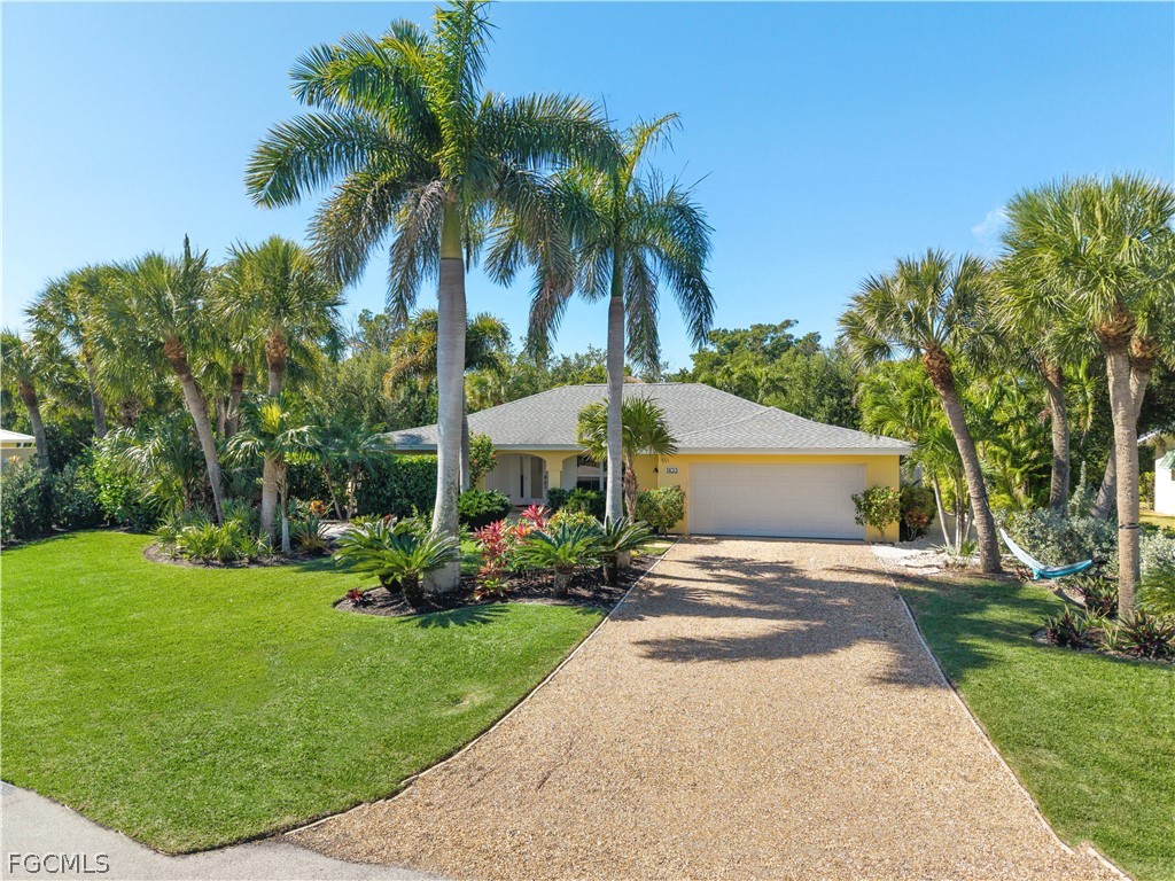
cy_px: 440
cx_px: 588
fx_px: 815
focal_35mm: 24
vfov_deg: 56.8
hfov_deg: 71.6
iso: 100
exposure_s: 1/320
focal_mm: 8.67
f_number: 1.8
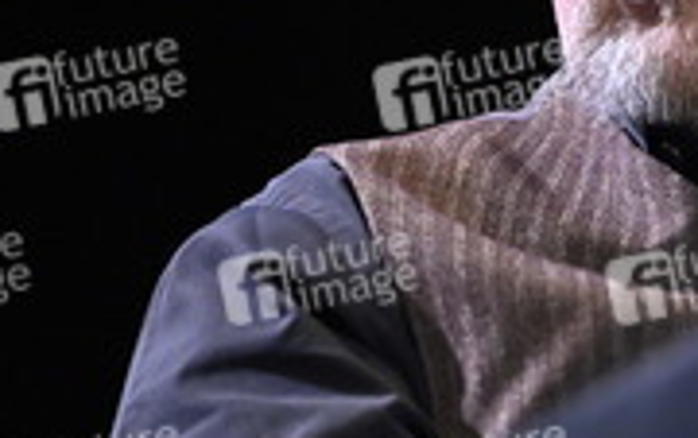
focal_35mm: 510
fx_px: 9714
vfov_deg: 2.6
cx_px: 758
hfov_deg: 4.1
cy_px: -12
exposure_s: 1/320
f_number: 2.8
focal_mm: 200
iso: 2500
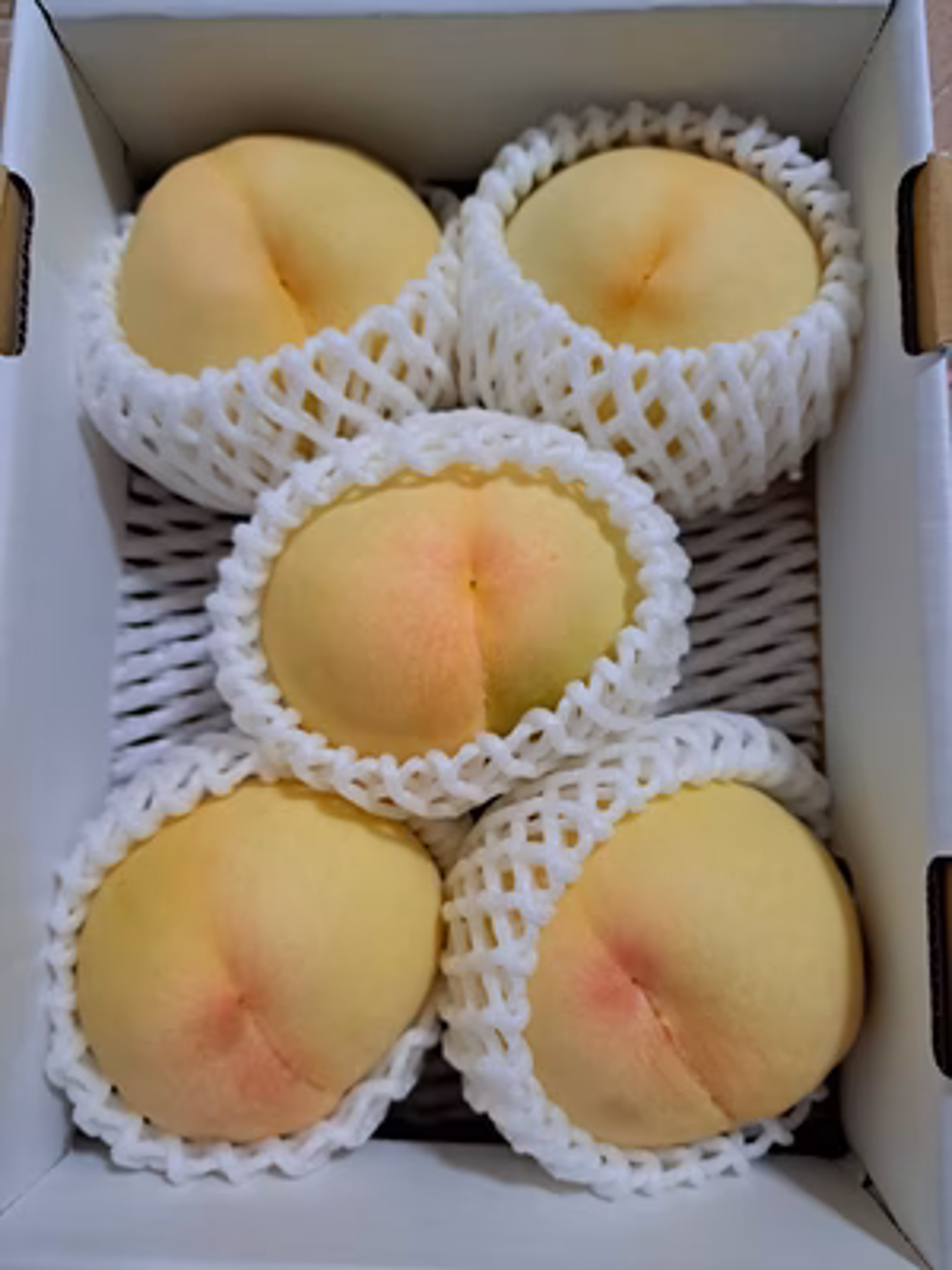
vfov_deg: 71.6
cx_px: 476
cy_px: 635
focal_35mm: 24
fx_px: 880
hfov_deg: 56.8
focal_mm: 5.23
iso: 320
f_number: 1.8
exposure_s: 1/33
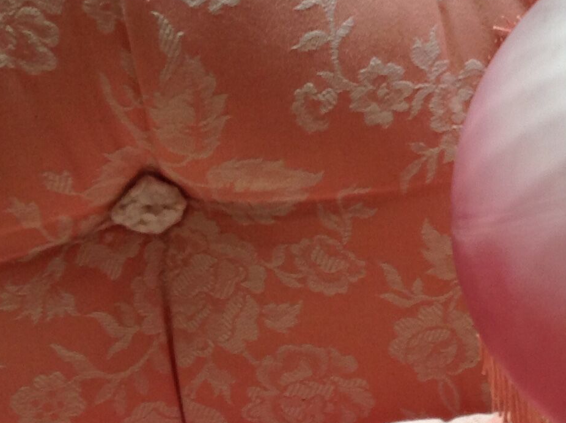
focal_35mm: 98
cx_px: 720
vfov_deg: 15.0
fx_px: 1599
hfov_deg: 18.7
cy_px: 241
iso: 50
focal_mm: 4.28
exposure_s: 1/17
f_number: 2.4
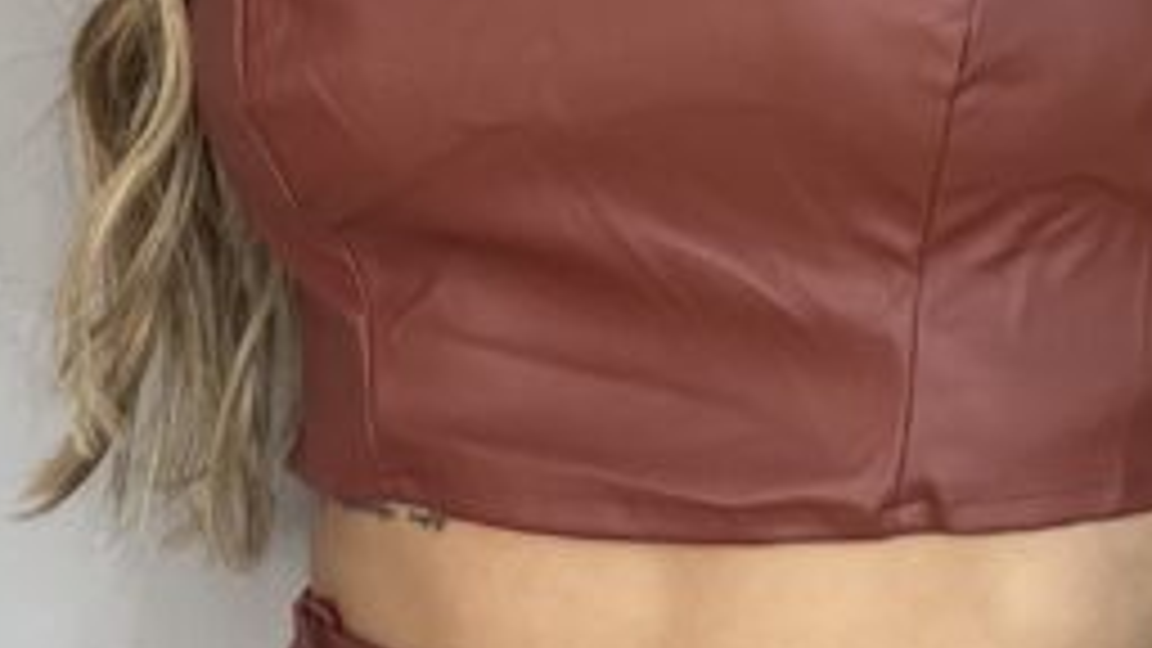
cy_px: 398
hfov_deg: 7.1
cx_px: 693
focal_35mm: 306
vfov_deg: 4.0
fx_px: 9347
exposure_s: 1/120
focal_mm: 9
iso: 125
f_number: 2.8
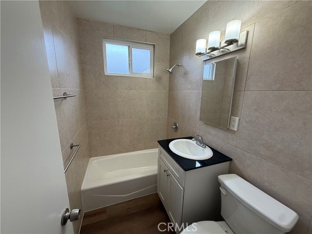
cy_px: 117
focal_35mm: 14
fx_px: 126
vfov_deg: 85.7
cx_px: 156
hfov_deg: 102.1
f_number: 2.2
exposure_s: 1/120
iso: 200
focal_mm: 2.22
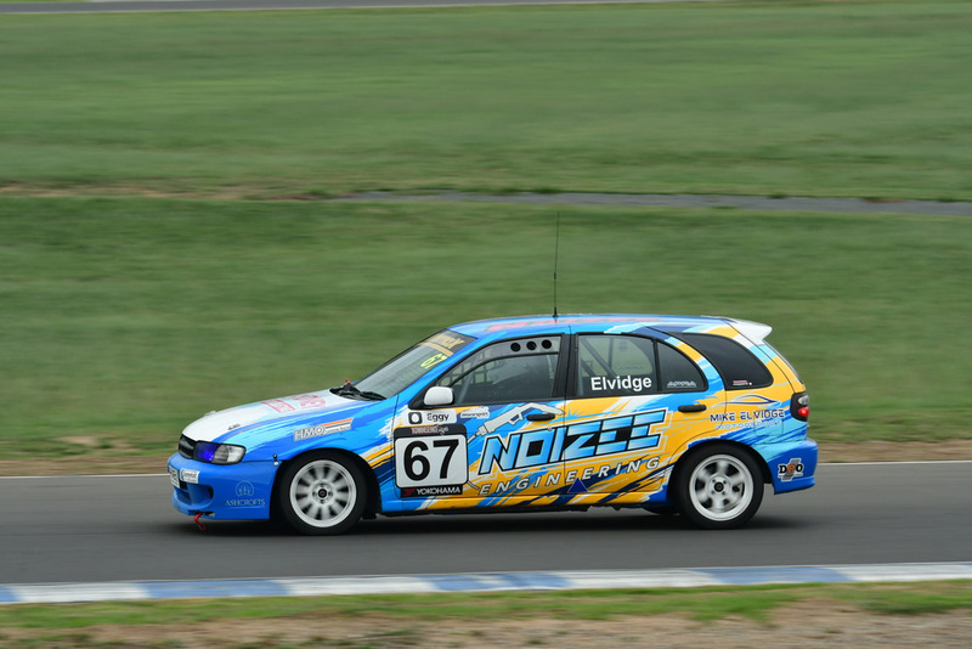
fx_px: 5469
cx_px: 486
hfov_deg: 10.2
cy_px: 324
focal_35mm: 202
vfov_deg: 6.8
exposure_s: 1/250
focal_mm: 135
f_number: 11
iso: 500
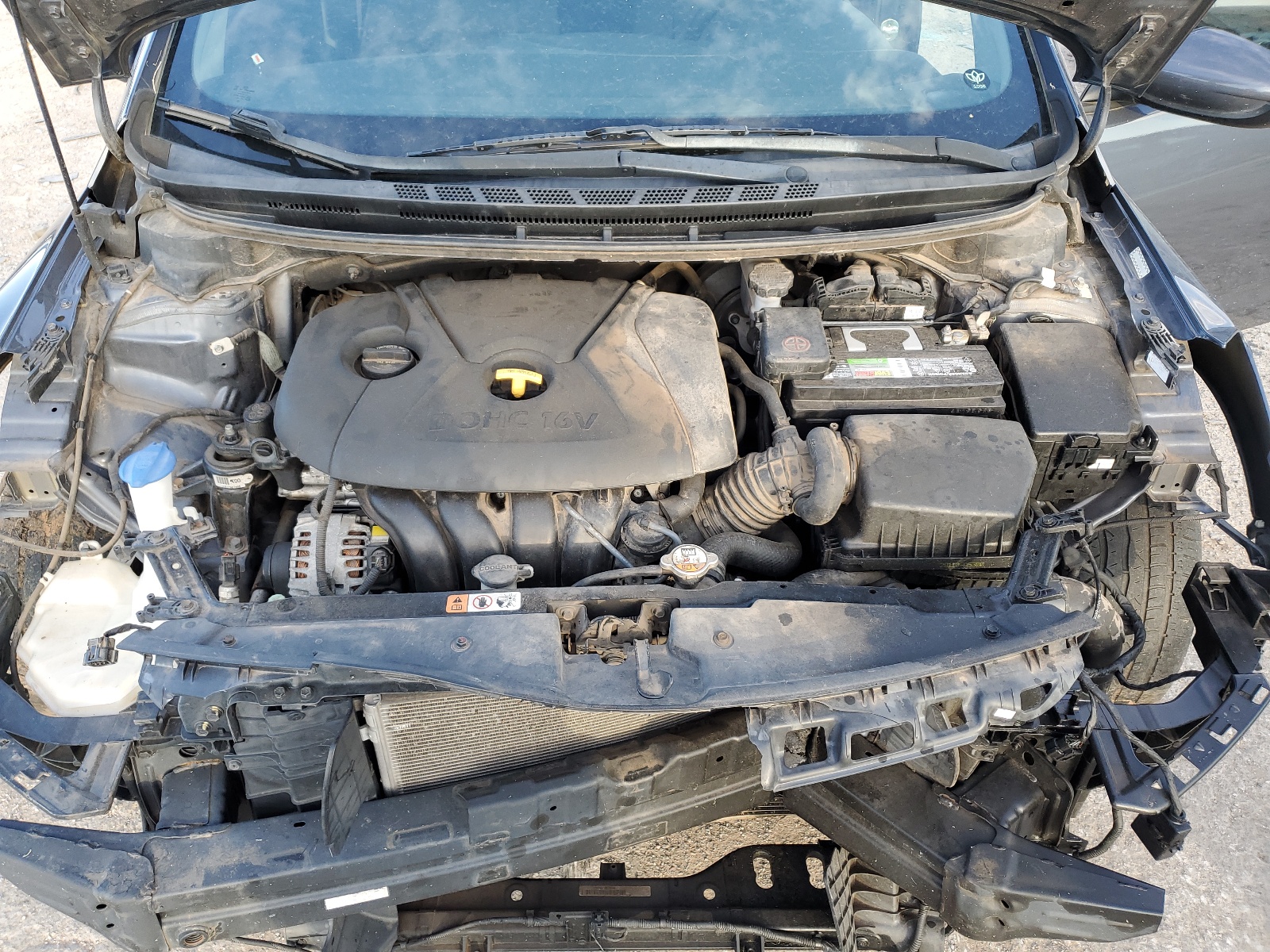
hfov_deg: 67.3
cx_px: 635
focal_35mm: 26
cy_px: 476
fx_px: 954
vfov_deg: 53.1
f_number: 1.5
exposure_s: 1/161
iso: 50
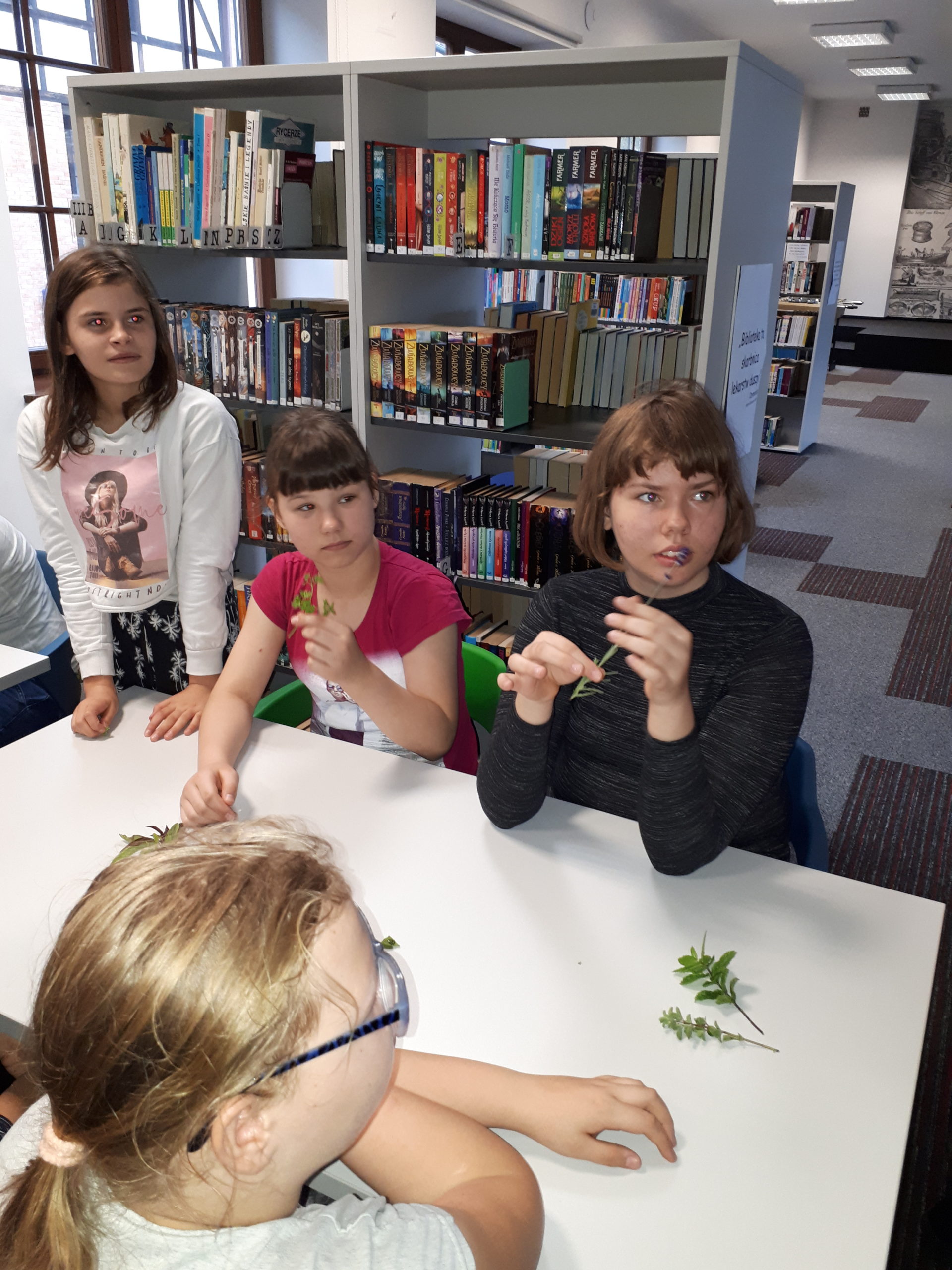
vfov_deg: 65.3
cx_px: 476
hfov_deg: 51.4
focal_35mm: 27
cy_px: 635
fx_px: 990
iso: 160
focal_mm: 3.6
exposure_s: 1/20
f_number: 1.9
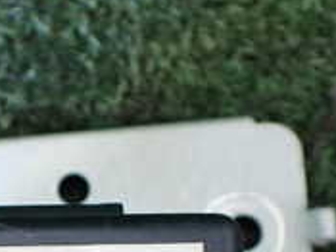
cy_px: 271
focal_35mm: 103
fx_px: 999
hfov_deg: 18.9
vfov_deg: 14.1
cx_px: 61
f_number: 2.3
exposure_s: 1/80
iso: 800
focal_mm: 5.4
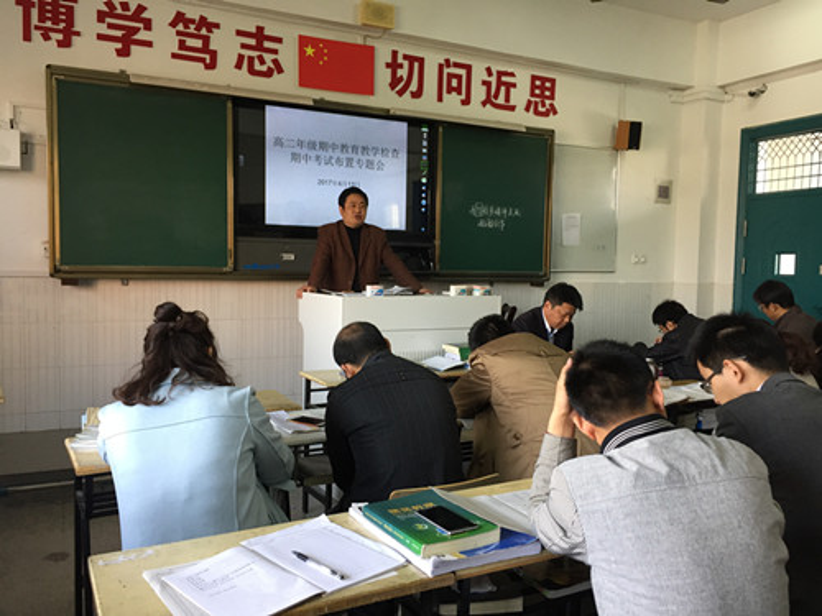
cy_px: 308
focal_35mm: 29
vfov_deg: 48.2
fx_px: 689
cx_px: 411
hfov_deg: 61.7
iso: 50
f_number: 2.2
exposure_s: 1/33
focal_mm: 4.15
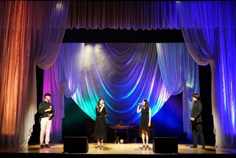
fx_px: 262
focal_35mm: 40
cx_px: 118
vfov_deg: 33.4
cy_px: 79
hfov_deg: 48.5
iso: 6400
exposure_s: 1/125
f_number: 4.5
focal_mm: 40
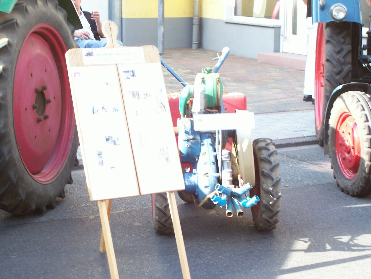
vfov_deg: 18.0
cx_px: 186
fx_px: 879
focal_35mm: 82
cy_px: 140
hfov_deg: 23.8
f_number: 4
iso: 80
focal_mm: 13.5
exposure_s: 1/57.6
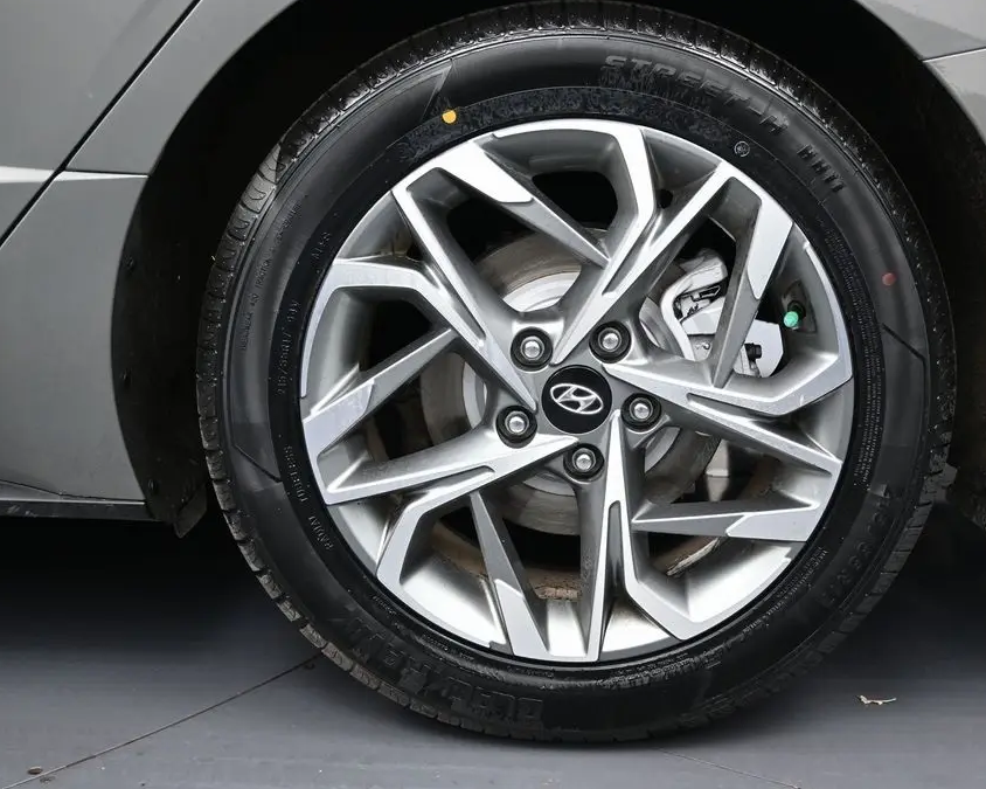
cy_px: 393
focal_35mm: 42
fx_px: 1221
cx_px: 572
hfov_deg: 43.8
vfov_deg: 35.8
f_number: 4.2
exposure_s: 1/125
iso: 900
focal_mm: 24.5
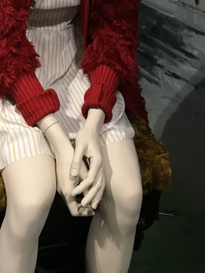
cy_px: 27
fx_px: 474
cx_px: 49
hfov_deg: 24.1
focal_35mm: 60
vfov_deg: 30.7
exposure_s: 1/33
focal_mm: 4.2
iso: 125
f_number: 2.2
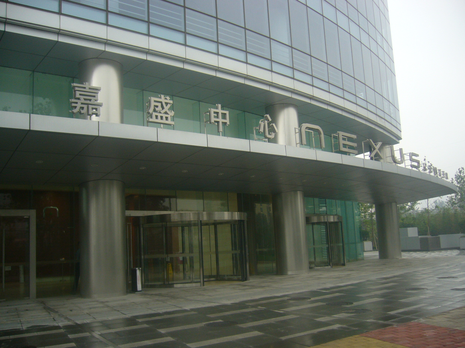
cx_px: 232
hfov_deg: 52.6
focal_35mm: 35
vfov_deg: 40.7
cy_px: 174
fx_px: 470
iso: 80
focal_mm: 5.8
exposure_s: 1/50
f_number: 2.8
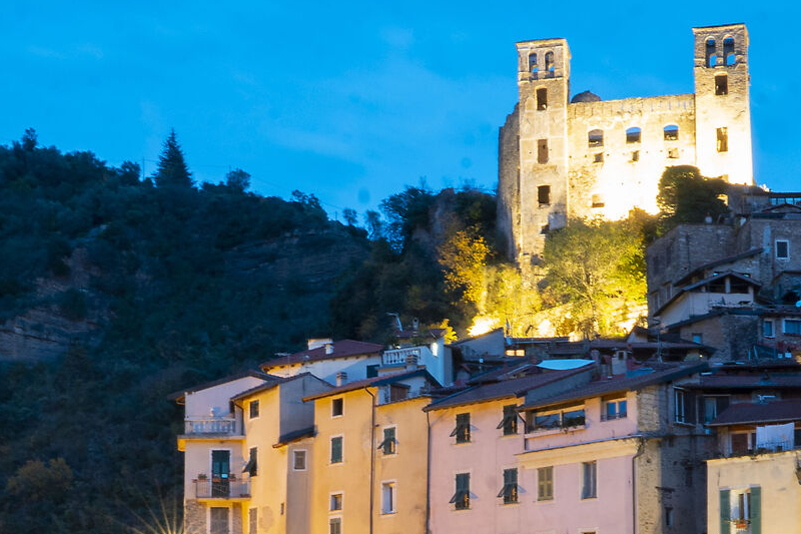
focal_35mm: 72
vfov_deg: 18.5
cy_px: 501
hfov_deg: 28.1
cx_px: 391
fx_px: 1602
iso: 500
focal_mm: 24
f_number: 18
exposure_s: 30
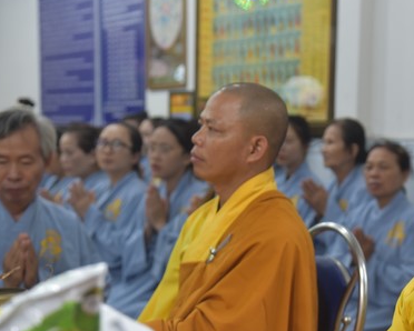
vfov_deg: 15.8
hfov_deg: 19.6
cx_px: 319
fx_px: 1189
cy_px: 215
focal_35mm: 97
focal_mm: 62
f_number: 4
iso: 560
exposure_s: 1/60
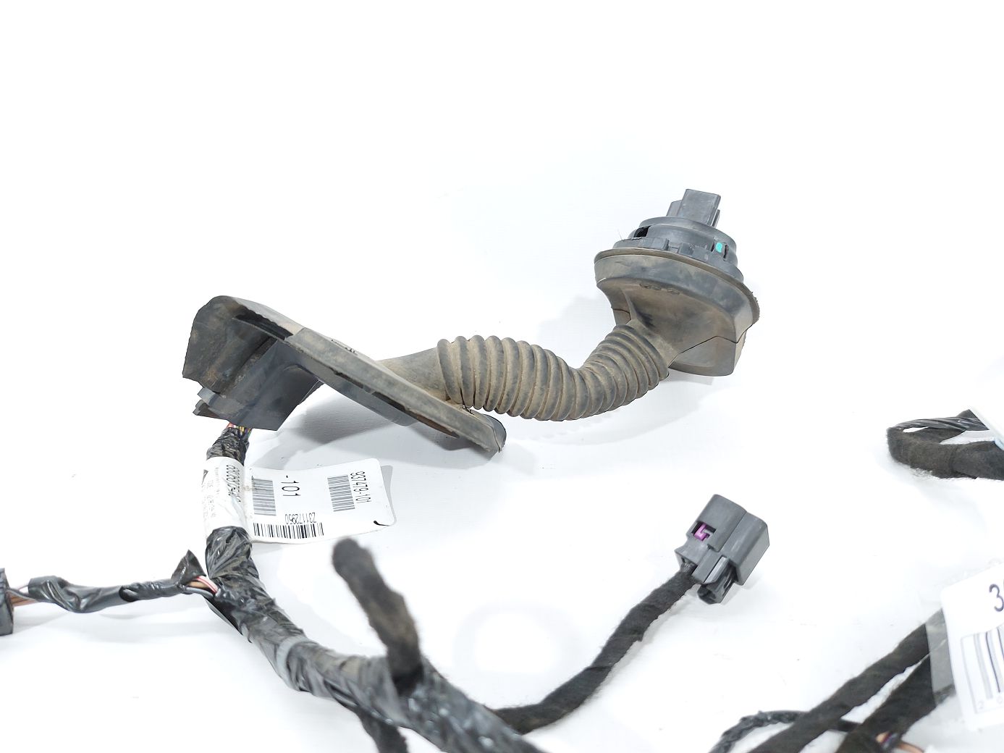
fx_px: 696
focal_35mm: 24
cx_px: 502
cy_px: 376
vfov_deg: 56.8
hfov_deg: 71.6
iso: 125
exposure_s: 1/50
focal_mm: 5.23
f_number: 1.8
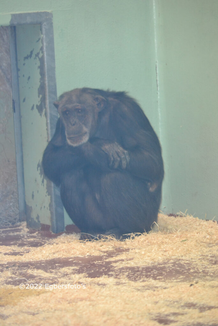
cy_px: 163
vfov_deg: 7.4
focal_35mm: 278
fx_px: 2520
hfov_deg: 5.0
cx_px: 109
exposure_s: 1/60
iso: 2200
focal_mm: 185
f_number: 5
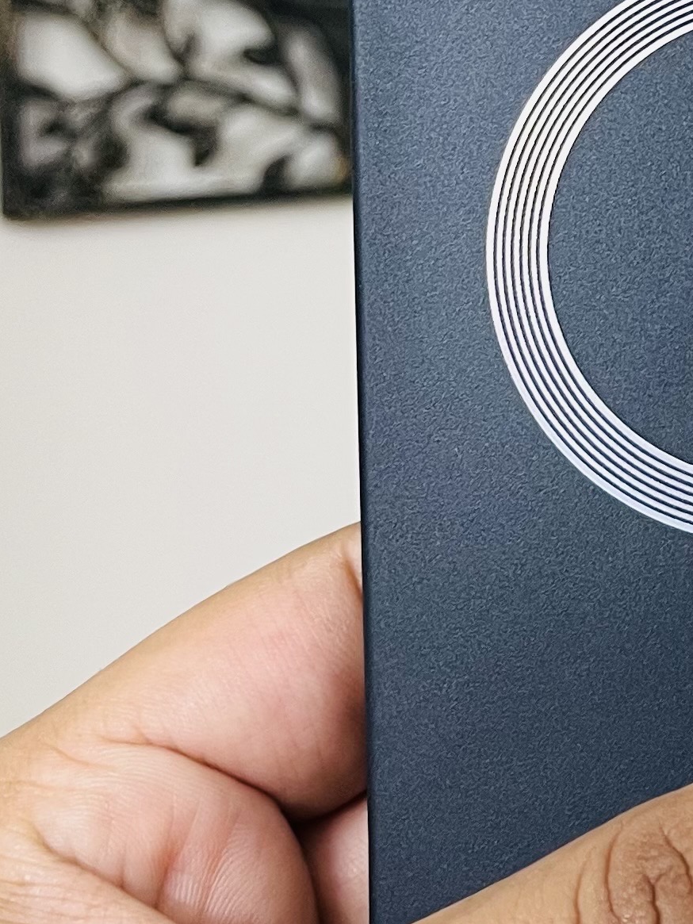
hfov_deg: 15.0
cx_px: 1109
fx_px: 2402
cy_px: 11
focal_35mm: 90
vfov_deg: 21.1
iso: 100
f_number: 1.6
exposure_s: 1/50
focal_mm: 5.1
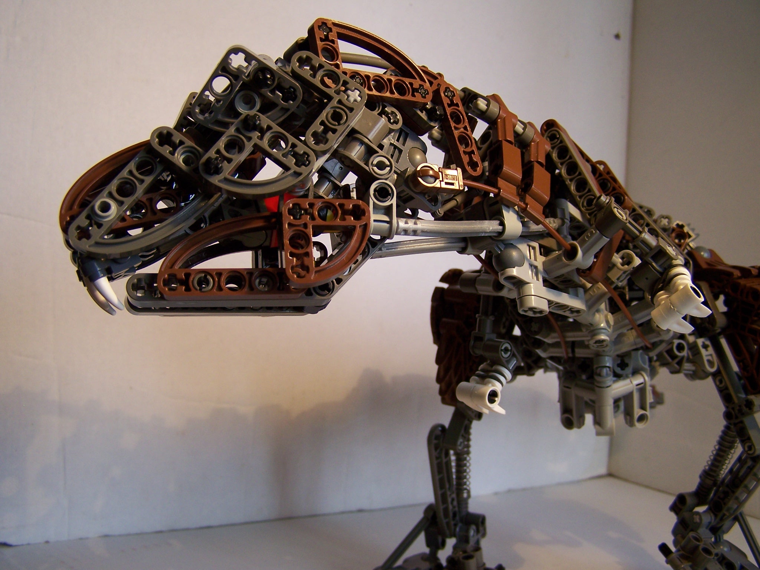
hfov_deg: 49.0
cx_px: 380
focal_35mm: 38
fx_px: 834
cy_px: 285
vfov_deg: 37.7
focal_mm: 6.3
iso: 80
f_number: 2.8
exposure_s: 1/40
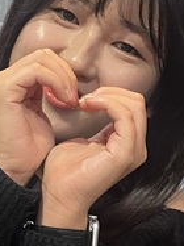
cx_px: 5
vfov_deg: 16.7
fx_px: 837
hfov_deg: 12.4
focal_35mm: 118
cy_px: 86
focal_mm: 4.2
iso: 250
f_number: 1.6
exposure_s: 1/60
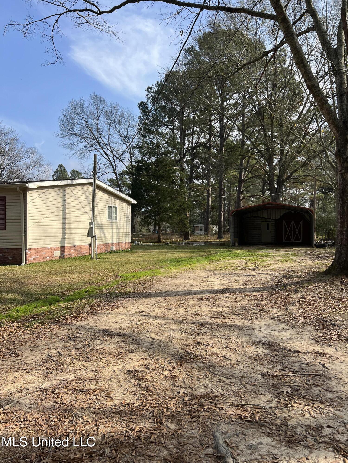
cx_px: 174
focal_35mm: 26
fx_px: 349
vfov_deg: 67.3
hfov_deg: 53.1
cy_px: 232
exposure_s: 1/2353
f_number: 1.5
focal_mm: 5.7
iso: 50
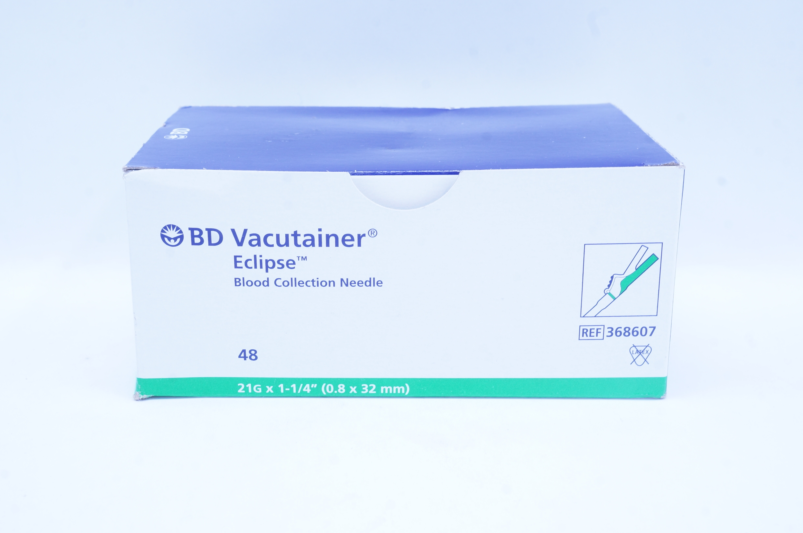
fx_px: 1103
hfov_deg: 40.0
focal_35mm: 50
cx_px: 402
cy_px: 266
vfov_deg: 27.2
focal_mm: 33
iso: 400
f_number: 13
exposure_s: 1/10
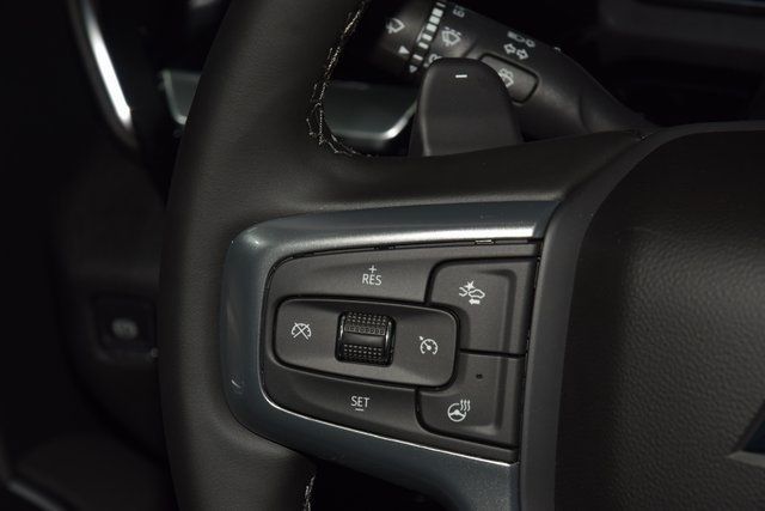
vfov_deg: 13.0
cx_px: 382
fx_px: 2232
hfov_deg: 19.5
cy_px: 256
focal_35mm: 105
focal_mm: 70
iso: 100
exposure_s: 1/125
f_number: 8
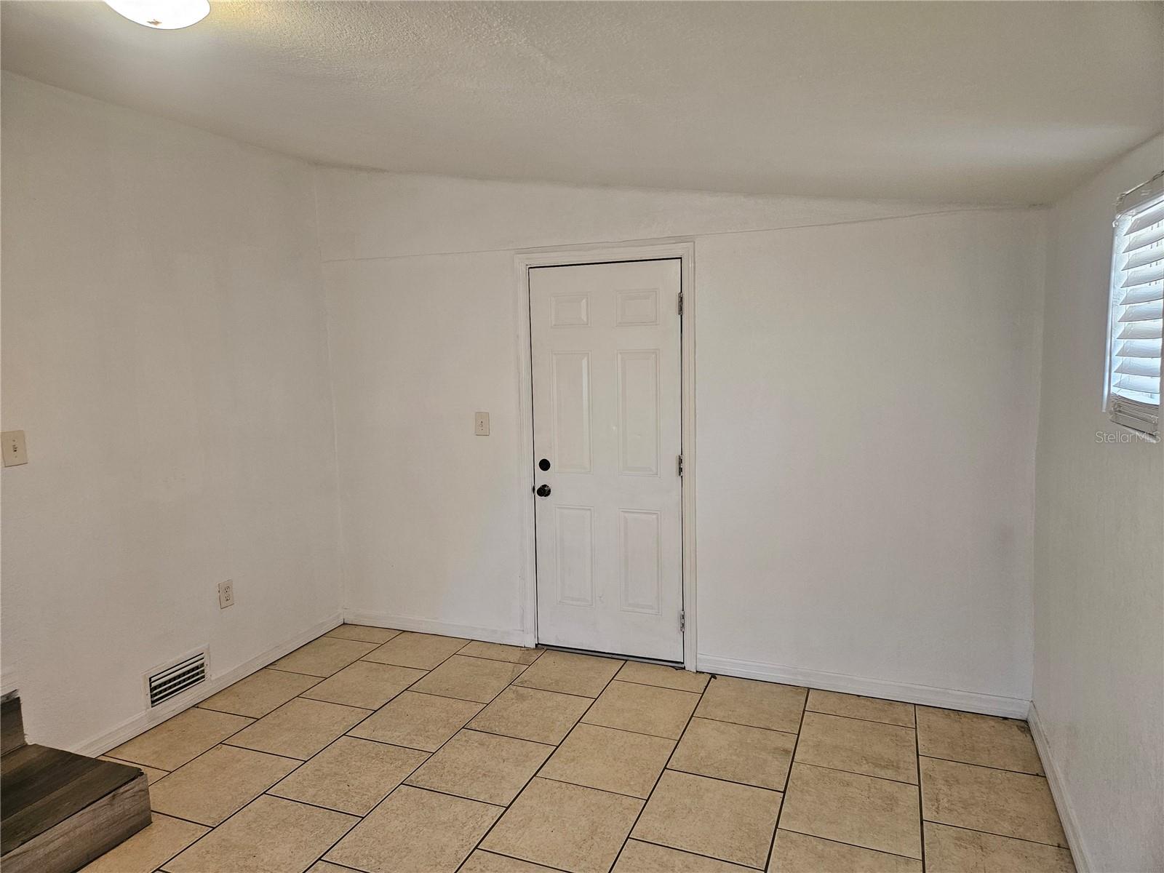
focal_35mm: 23
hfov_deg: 73.9
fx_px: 773
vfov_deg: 58.9
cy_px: 436
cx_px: 582
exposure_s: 1/120
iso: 400
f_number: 1.8
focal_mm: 5.4
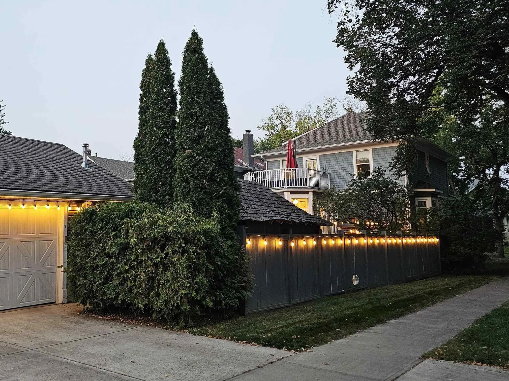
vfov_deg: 40.7
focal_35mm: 35
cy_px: 185
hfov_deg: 51.5
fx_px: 515
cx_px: 162
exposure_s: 1/120
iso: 320
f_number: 1.7
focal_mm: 6.3
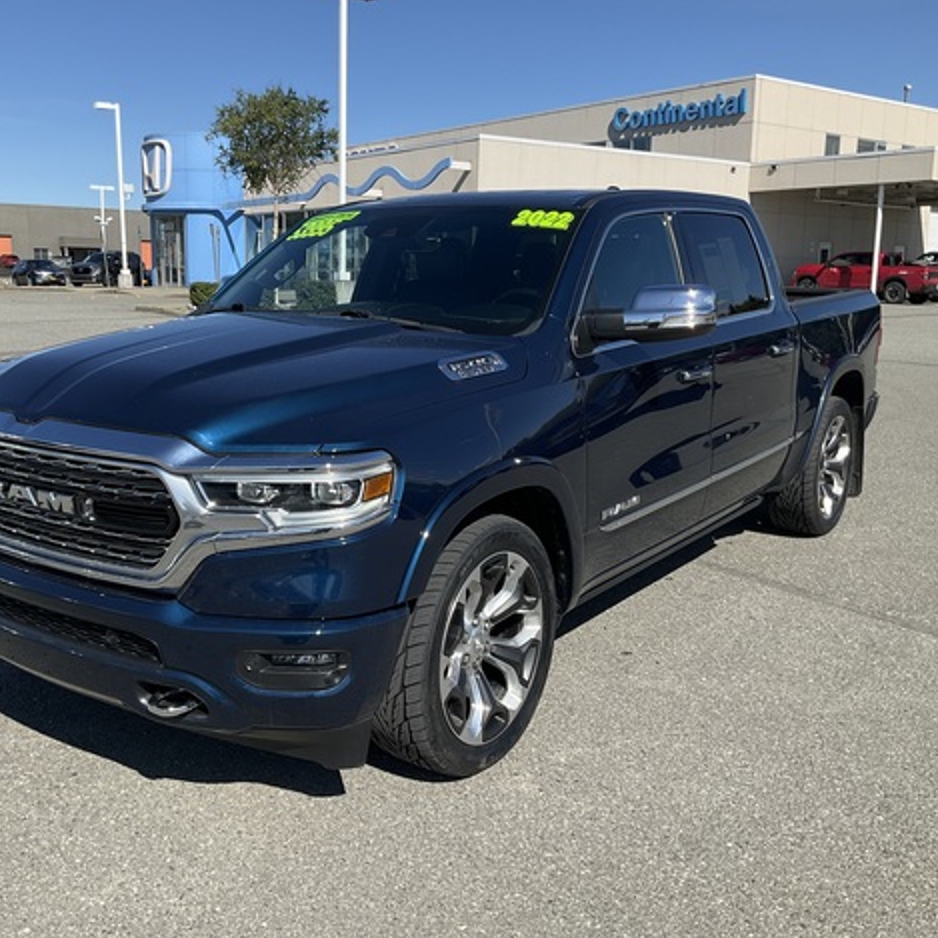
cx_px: 372
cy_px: 460
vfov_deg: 47.2
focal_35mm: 35
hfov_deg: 46.9
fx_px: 1073
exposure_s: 1/1984
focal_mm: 3
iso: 25
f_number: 1.8
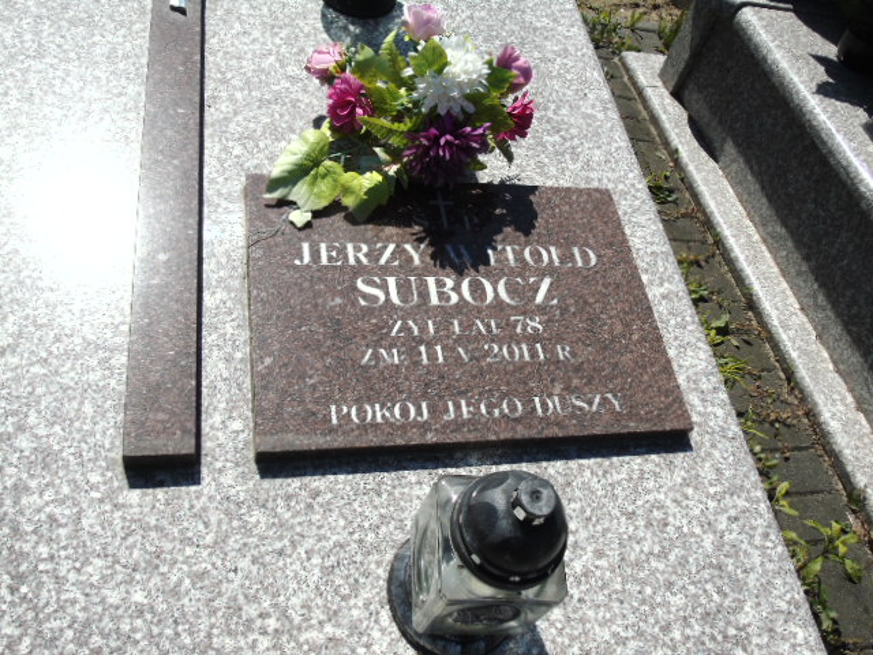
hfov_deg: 61.7
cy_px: 328
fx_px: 731
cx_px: 436
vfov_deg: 48.2
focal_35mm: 29
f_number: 3.6
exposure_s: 1/1500
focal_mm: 5.2
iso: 80
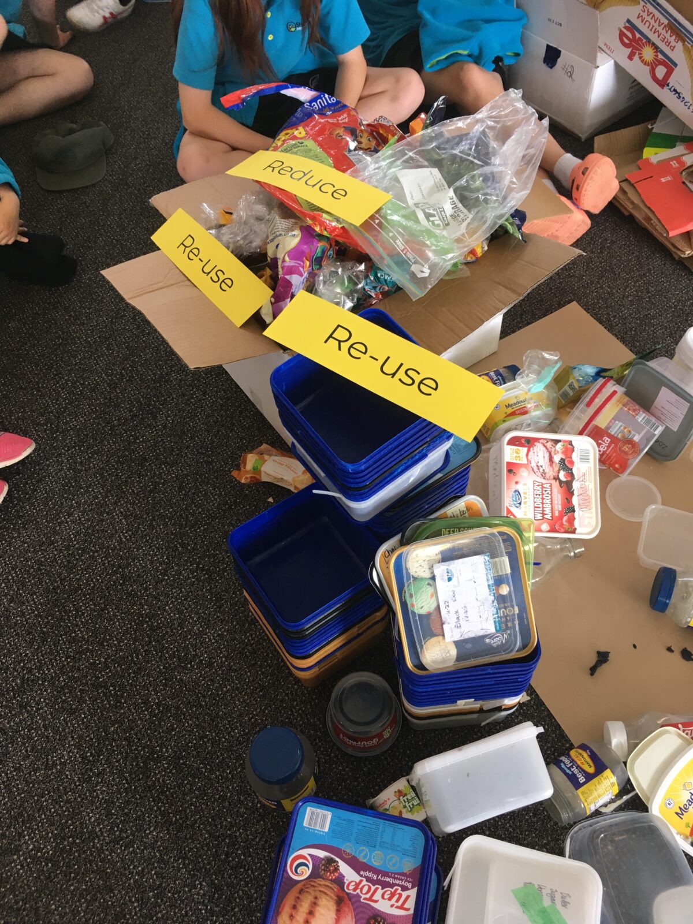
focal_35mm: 29
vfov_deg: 61.7
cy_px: 462
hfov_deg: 48.2
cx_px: 346
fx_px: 774
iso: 64
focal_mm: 4.15
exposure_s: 1/33
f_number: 2.2
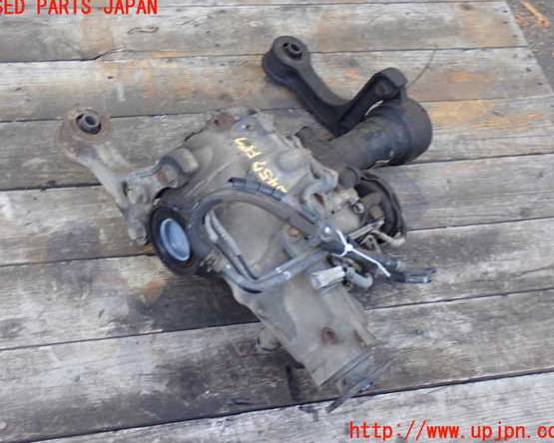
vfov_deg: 26.7
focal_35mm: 57
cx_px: 276
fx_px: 935
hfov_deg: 33.0
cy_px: 220
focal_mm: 9.65
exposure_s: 1/25
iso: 800
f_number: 3.3
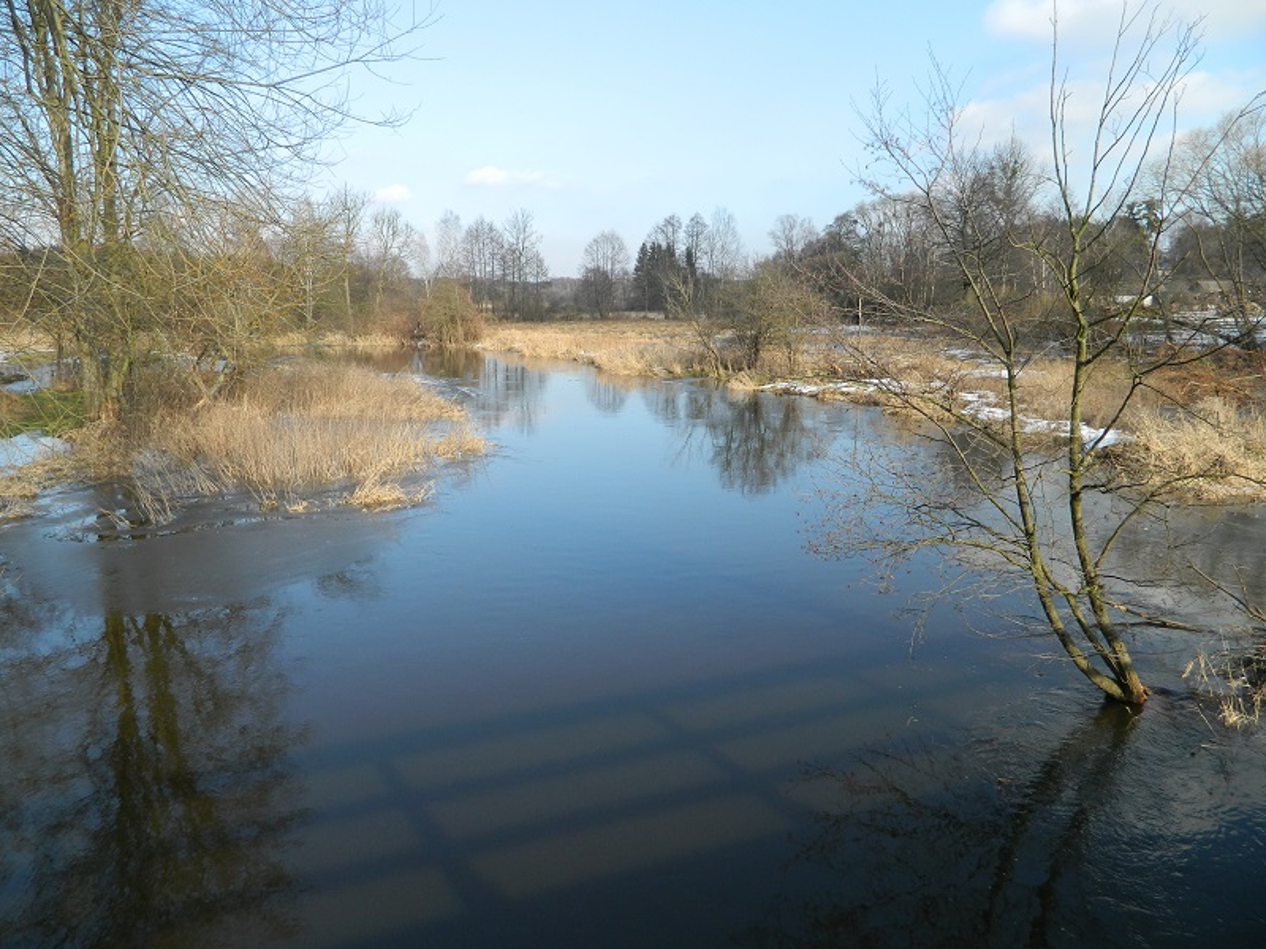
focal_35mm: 25
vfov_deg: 54.9
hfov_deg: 69.4
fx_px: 914
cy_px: 474
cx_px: 633
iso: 80
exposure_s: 1/400
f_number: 3.1
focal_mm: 4.5
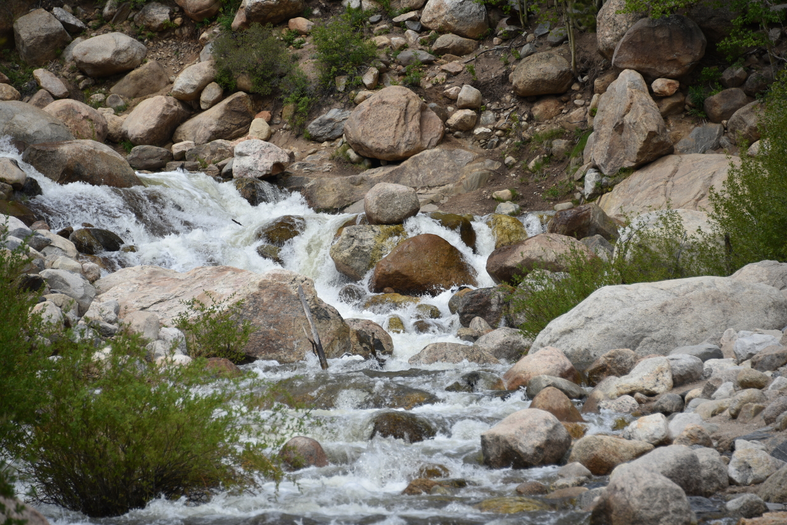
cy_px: 262
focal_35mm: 200
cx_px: 394
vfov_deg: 6.9
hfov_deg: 10.3
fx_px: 4373
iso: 100
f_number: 6.3
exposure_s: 1/400
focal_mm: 200
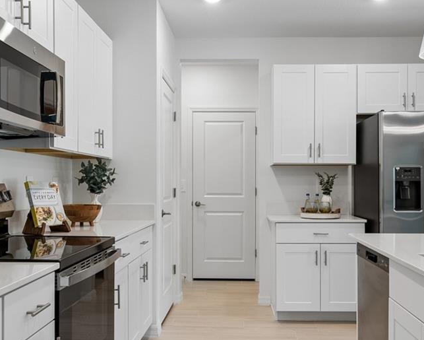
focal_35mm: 35
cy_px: 203
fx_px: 439
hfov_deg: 51.5
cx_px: 218
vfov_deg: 42.1
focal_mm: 10
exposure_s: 1/13
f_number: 6.3
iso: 100
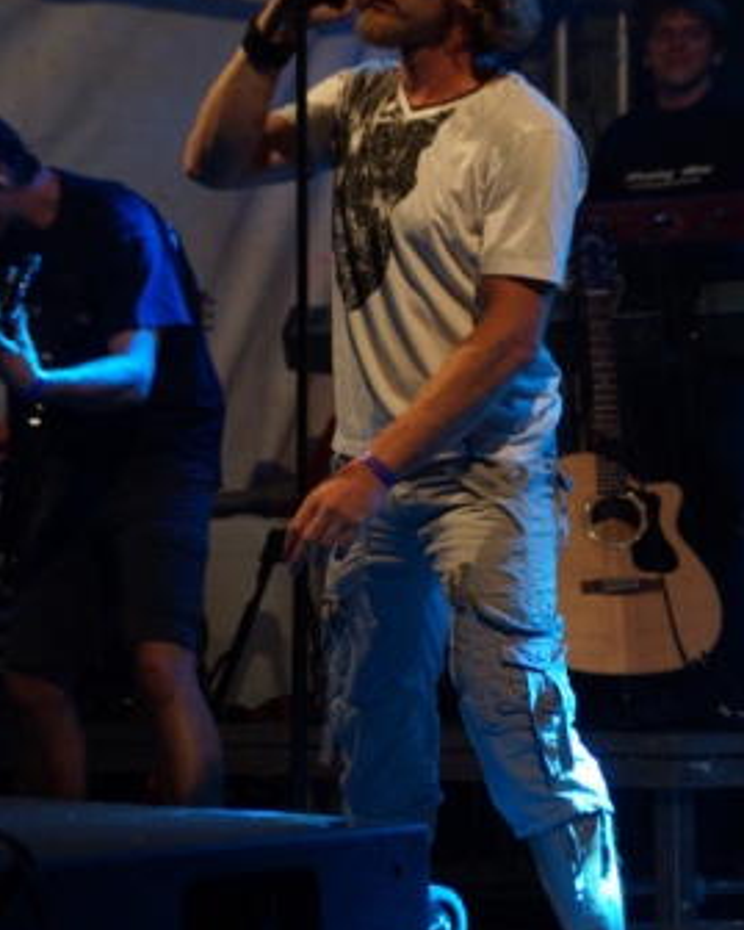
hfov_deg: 10.3
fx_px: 4127
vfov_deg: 12.8
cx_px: 409
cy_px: 363
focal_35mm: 150
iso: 2500
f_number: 5.6
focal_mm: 80
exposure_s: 1/160
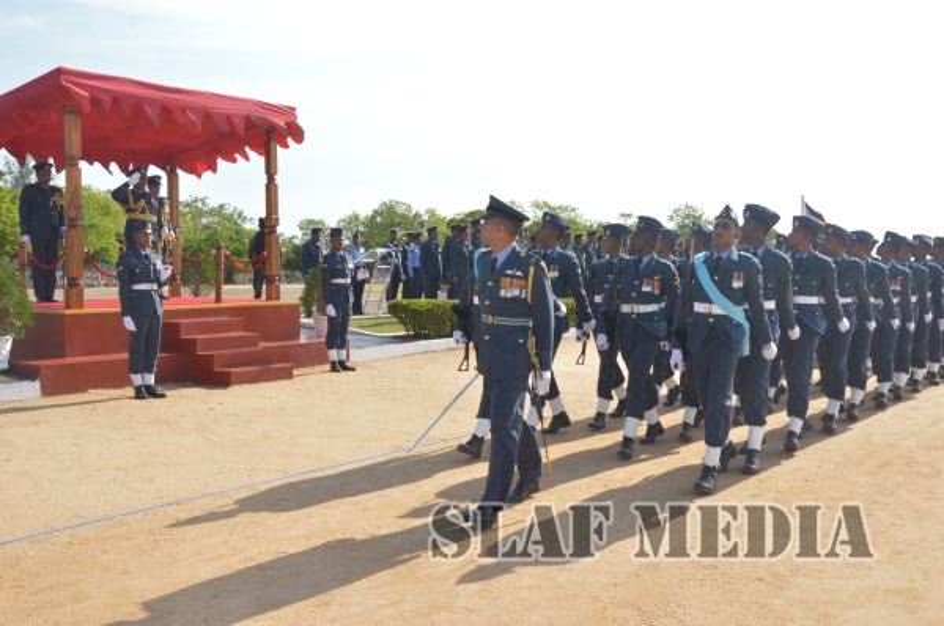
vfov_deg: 36.8
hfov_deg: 53.2
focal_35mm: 36
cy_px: 313
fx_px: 942
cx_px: 472
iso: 200
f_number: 9
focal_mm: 24
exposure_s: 1/200
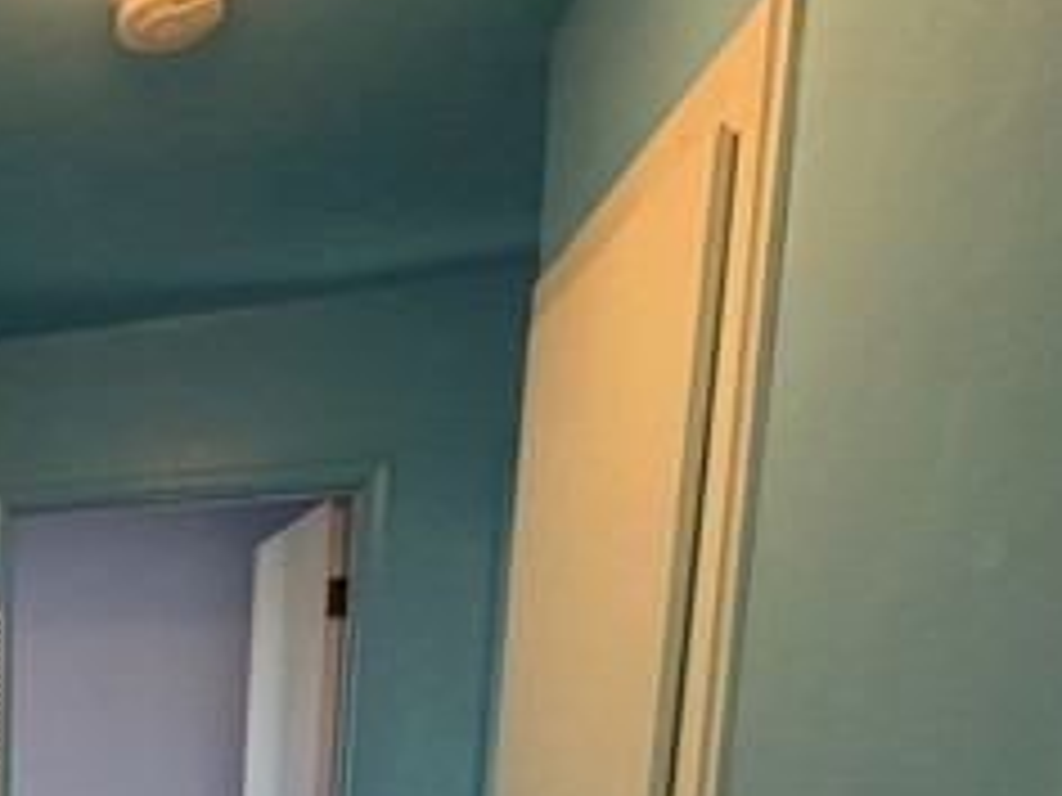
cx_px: -252
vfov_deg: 32.8
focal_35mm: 38
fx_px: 1166
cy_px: 890
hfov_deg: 36.2
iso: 200
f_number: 2.2
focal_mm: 2.22
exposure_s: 1/60
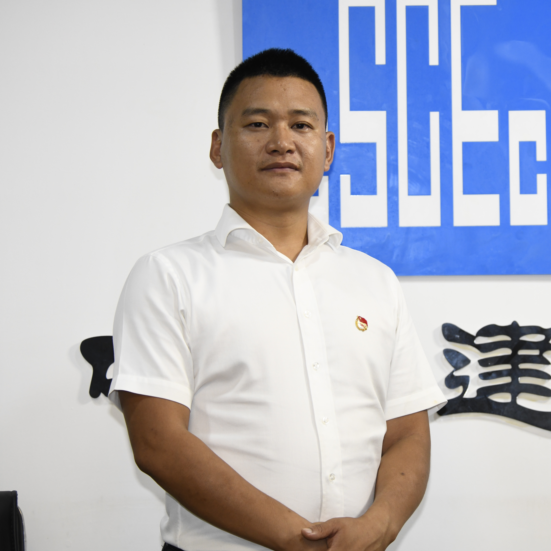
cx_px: 398
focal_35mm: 134
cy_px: 276
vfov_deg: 13.0
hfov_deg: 13.0
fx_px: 2413
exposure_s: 1/160
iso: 1600
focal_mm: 105
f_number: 5.6
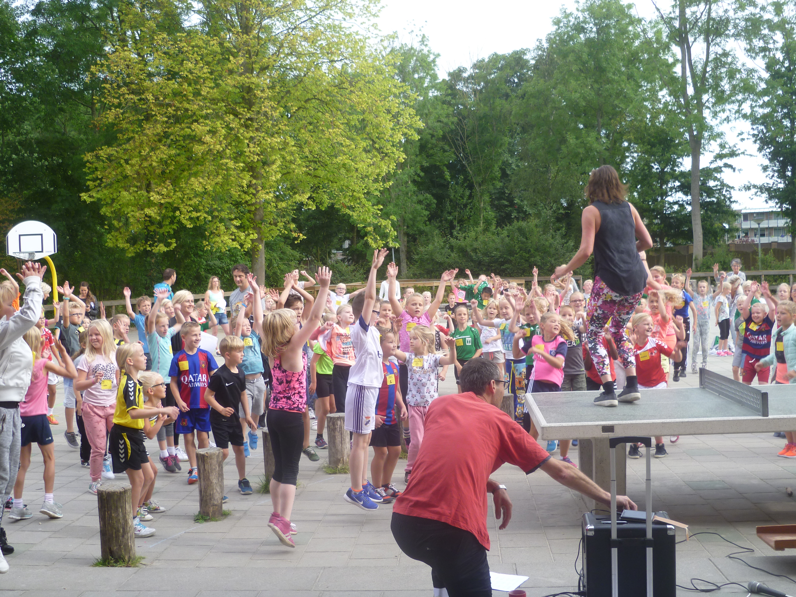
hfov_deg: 47.9
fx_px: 897
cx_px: 398
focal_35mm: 39
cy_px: 298
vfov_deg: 36.8
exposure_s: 1/200
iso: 80
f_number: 3.2
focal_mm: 7
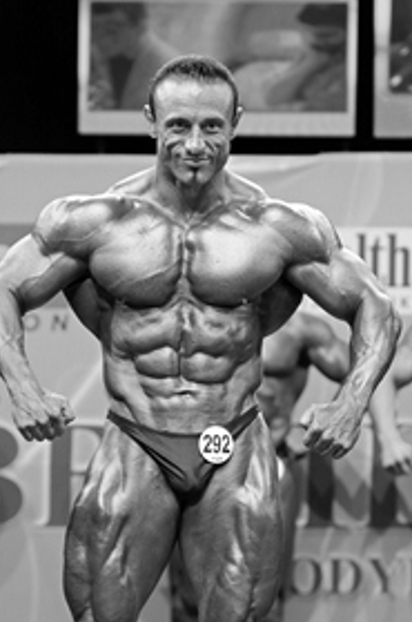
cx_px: 173
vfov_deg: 7.1
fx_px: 4975
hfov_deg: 4.7
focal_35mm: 289
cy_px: 472
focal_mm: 125
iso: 800
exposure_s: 1/125
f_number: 3.2
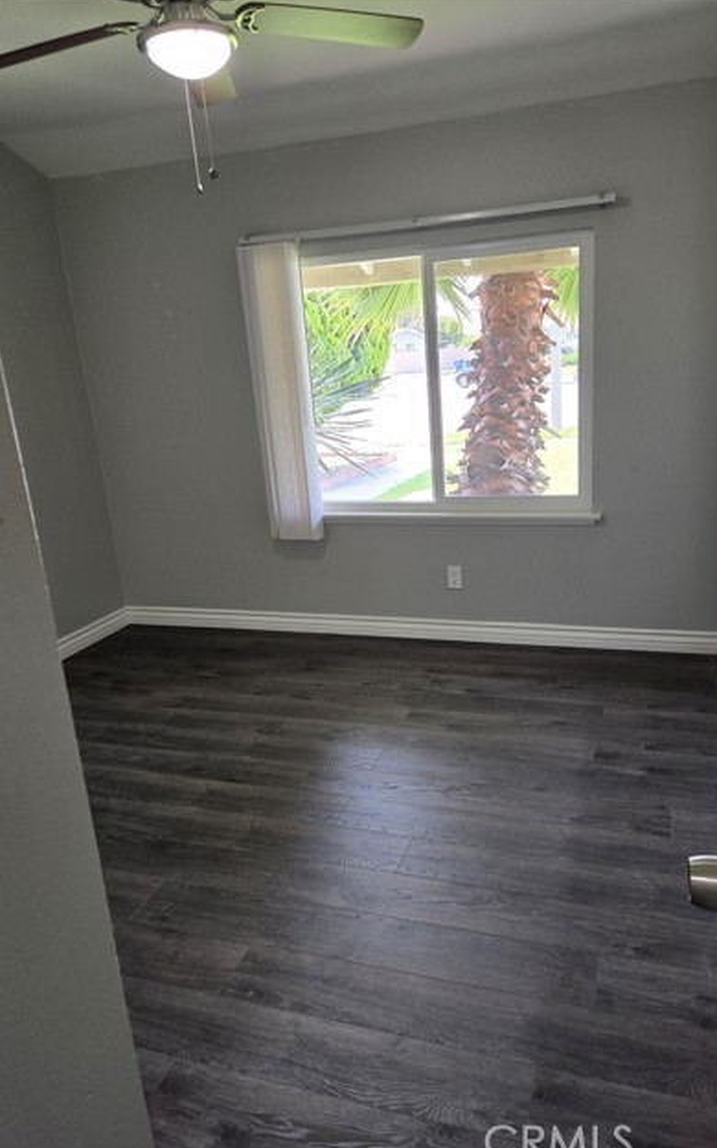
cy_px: 580
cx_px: 412
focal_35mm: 25
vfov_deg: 72.5
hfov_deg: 49.1
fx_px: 782
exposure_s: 1/60
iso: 80
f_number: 1.8
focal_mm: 5.4
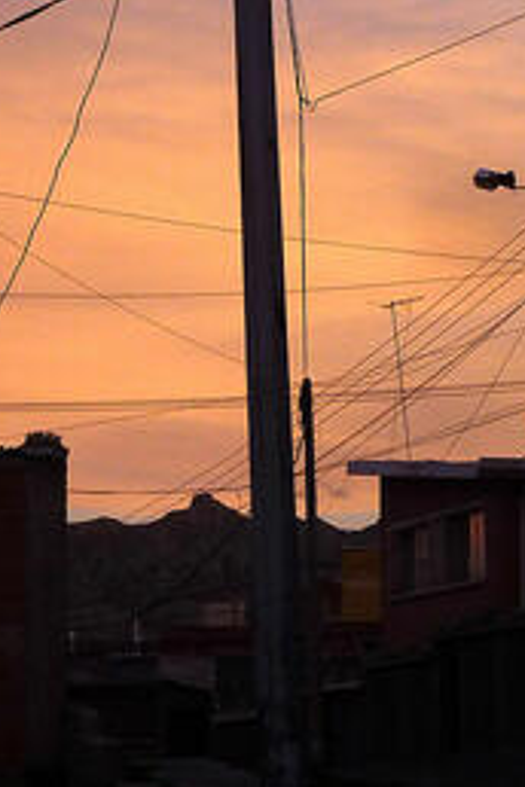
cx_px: 272
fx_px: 3543
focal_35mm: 162
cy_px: -15
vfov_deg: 12.5
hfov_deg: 8.5
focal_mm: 11
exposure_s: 1/40
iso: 100
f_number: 4.1
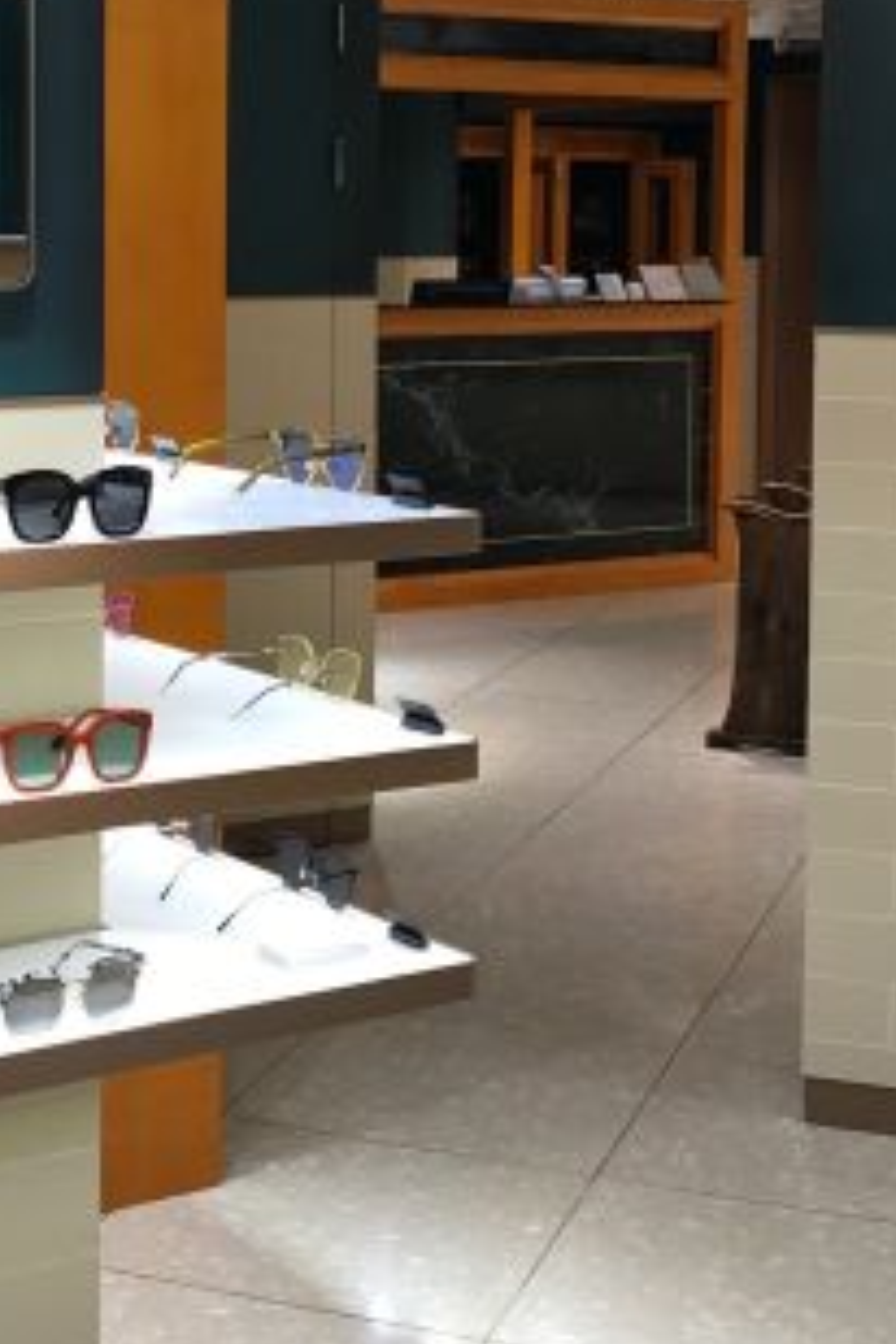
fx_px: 2464
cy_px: 378
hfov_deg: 20.3
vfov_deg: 30.1
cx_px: 115
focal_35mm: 66
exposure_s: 1/100
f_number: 1.8
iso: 32
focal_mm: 3.99
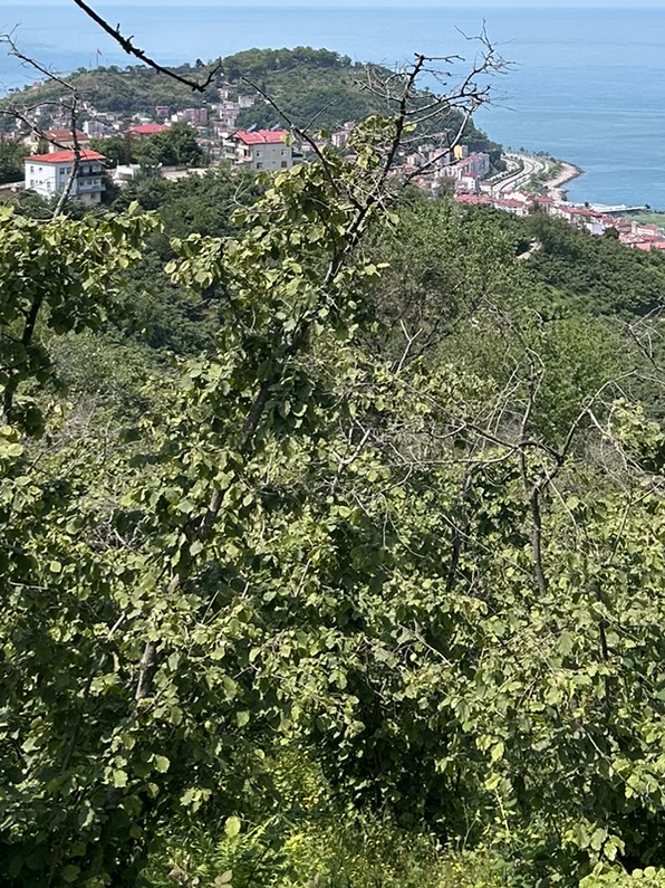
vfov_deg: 27.9
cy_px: 87
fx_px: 1717
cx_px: 481
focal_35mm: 67
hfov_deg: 21.8
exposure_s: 1/5076
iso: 50
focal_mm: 5.7
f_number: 1.5
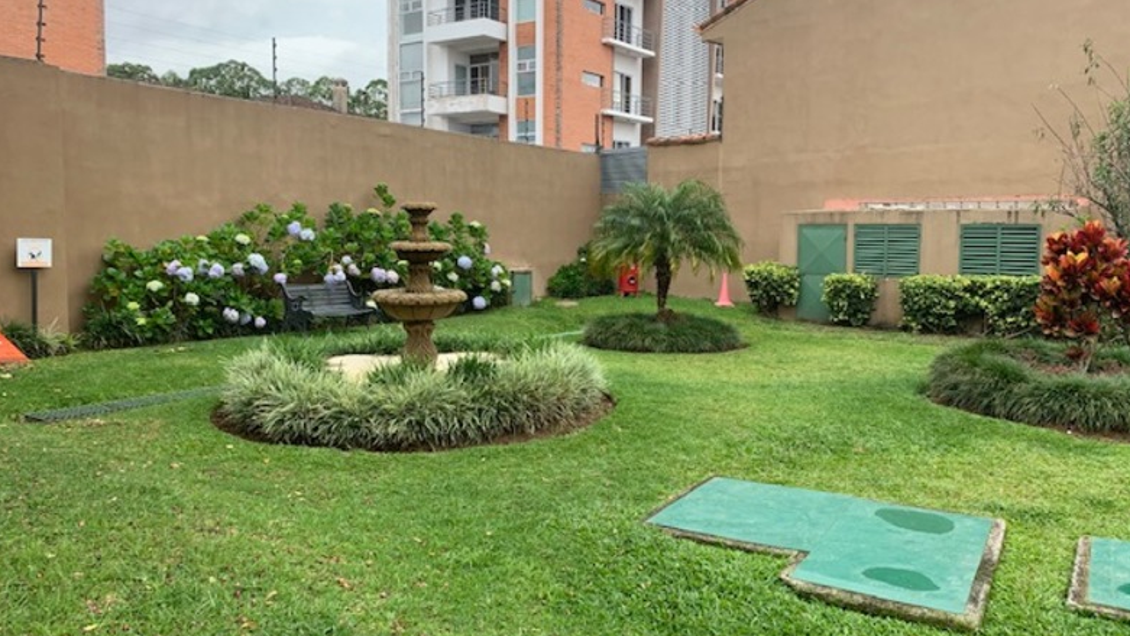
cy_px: 304
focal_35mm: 29
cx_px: 564
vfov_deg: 40.2
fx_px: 869
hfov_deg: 66.0
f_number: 1.8
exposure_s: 1/211
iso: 25
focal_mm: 4.25
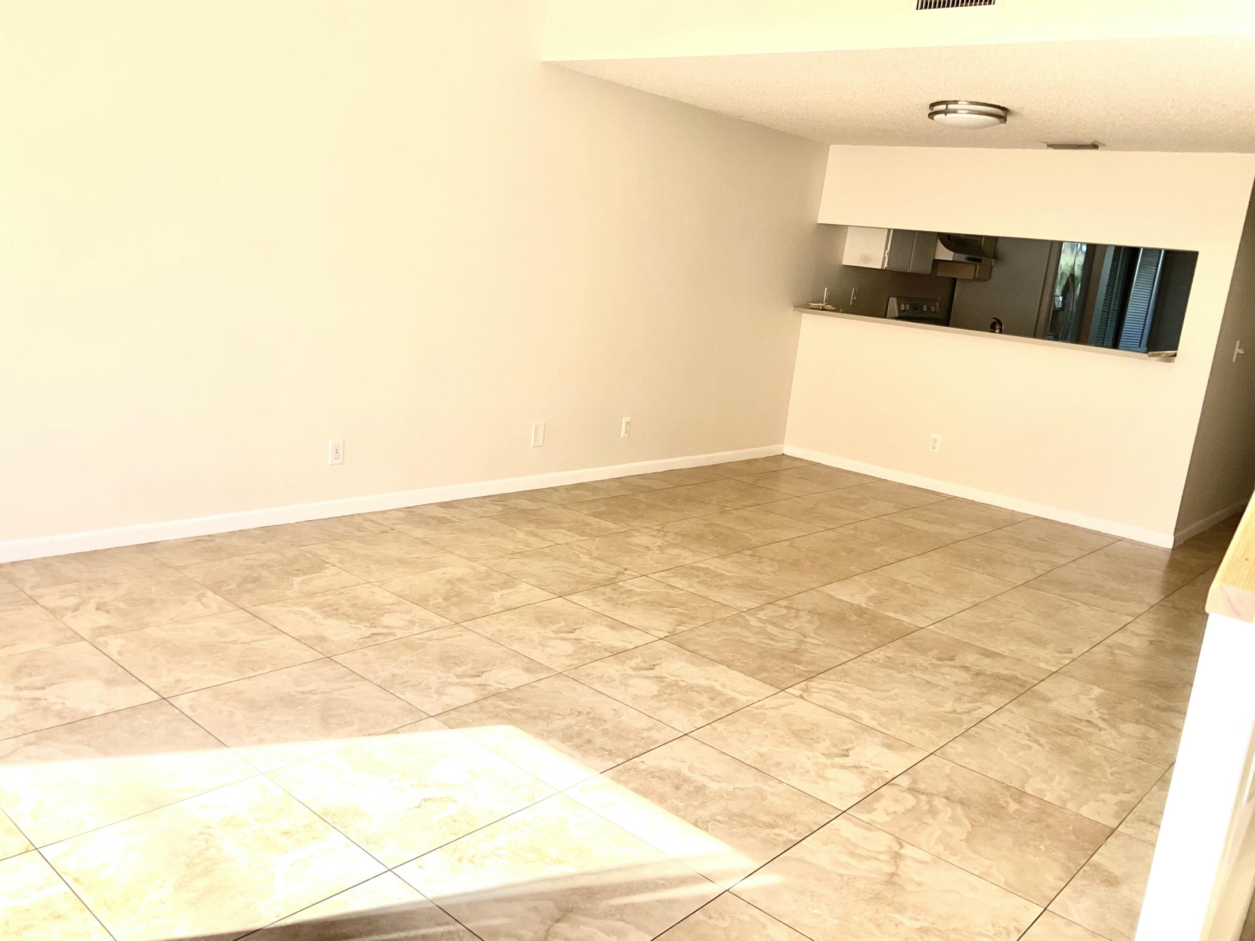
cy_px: 470
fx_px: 1051
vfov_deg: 48.2
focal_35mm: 29
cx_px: 628
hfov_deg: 61.7
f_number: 1.8
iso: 16
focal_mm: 3
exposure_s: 1/264
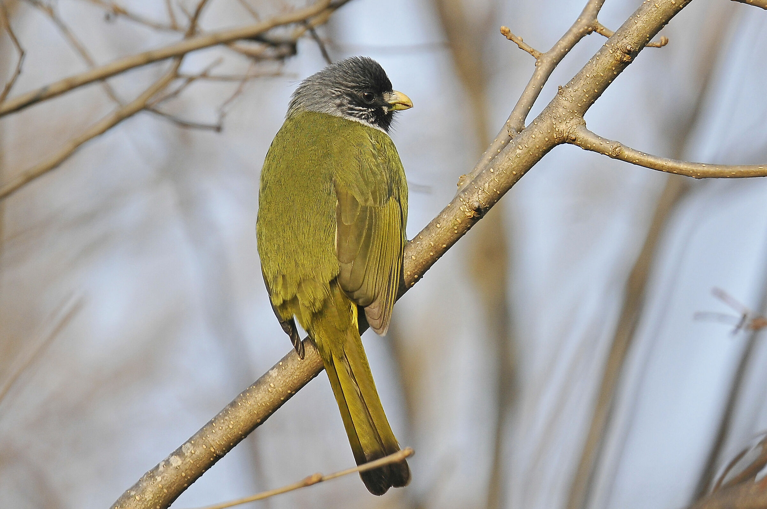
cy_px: 254
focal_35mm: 900
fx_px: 19151
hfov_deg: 2.3
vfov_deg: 1.5
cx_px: 384
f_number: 7.1
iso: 320
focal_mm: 600
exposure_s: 1/500
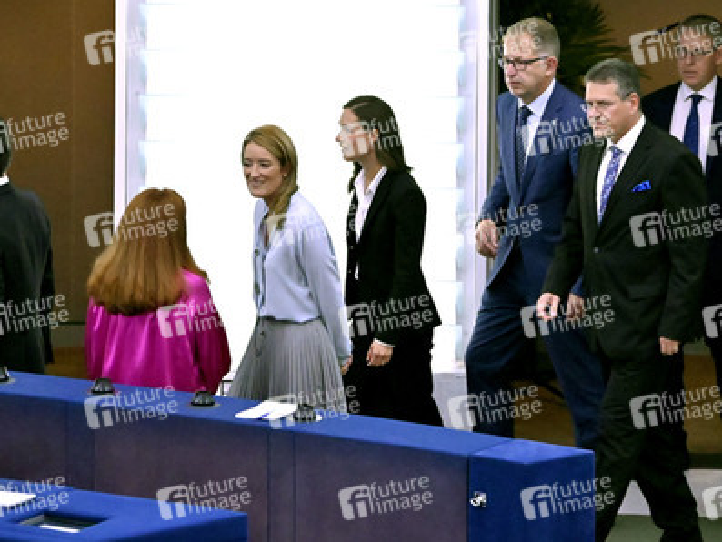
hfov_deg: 5.7
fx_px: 7281
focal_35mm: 349
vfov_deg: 4.3
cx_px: 337
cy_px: 271
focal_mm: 320
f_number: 5.6
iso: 10000
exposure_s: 1/1000
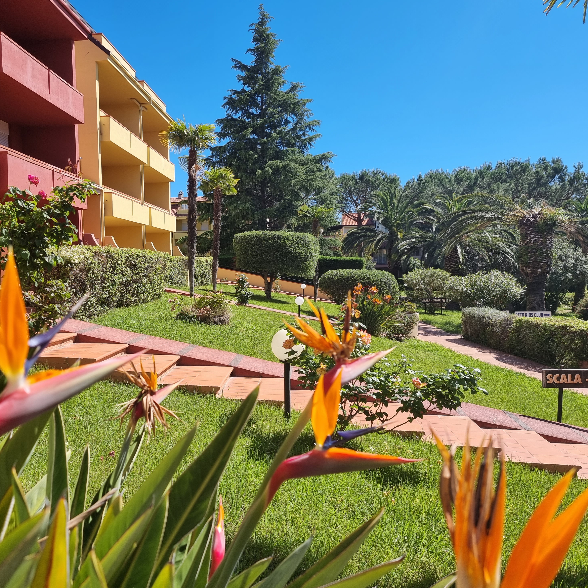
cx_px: 210
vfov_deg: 55.6
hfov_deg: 54.8
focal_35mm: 29
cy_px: 290
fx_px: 557
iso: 50
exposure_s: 1/800
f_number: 1.8
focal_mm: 6.7
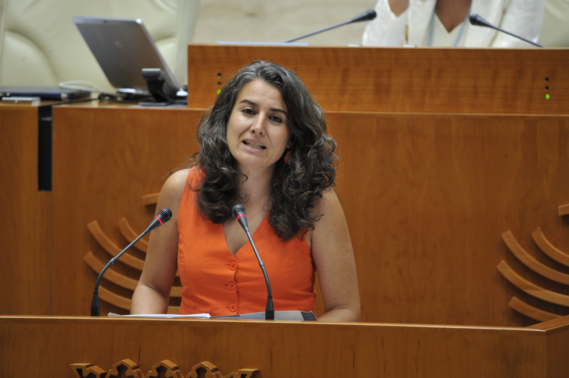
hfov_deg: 5.2
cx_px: 284
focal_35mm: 400
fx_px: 6318
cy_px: 189
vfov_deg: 3.4
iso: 2500
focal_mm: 400
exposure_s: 1/100
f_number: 5.6
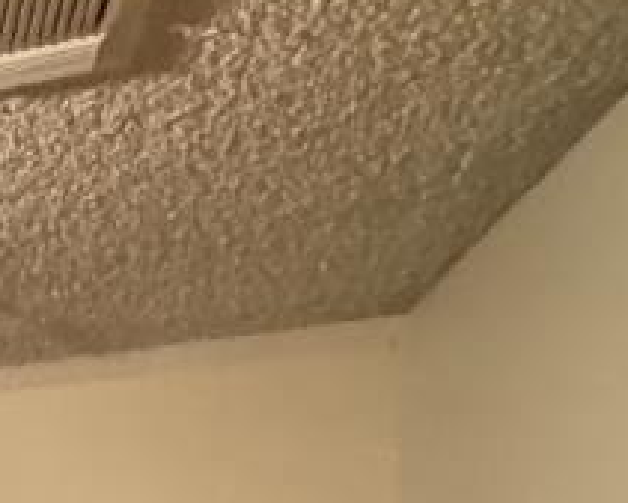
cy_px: 1016
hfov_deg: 11.6
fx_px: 1804
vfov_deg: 13.5
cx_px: -1223
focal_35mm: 97
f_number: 2.2
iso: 1250
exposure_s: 1/40
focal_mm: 2.22
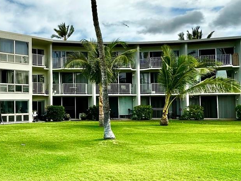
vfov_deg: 39.7
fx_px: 251
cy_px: 95
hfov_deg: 45.9
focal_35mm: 36
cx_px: 19
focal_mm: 2.22
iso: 50
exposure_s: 1/1855
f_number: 2.2
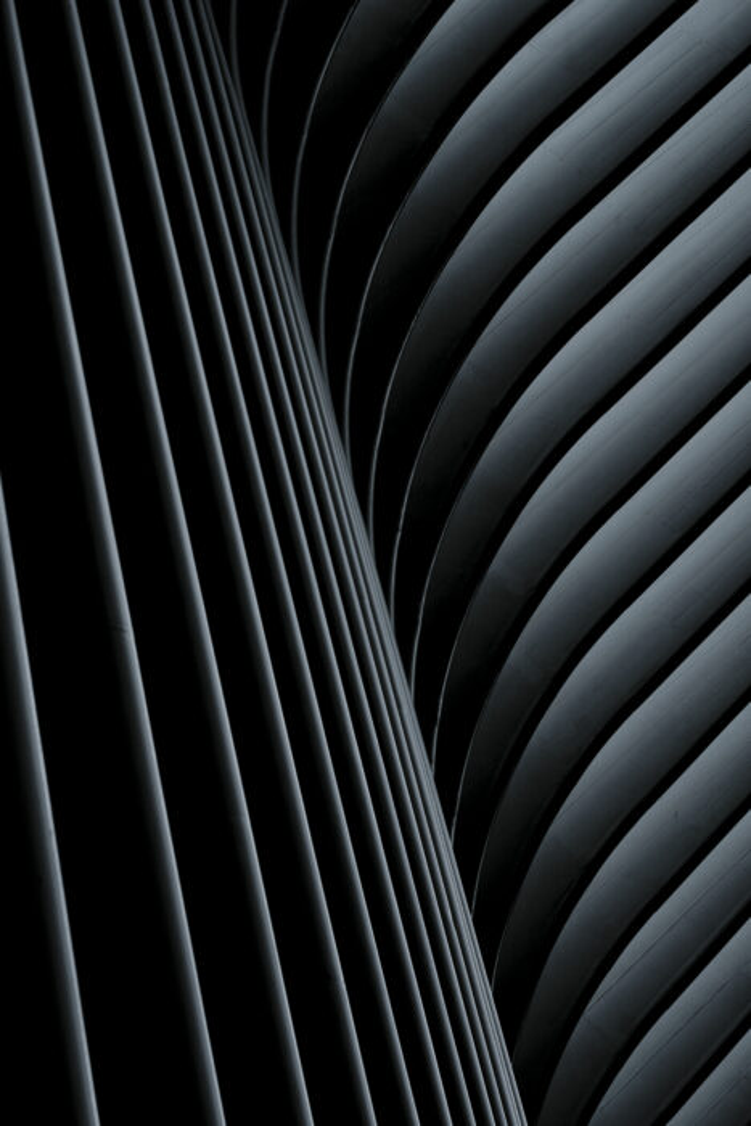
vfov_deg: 24.2
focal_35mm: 84
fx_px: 2627
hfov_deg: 16.3
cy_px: 563
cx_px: 376
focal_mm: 56
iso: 800
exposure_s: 1/800
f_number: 2.8
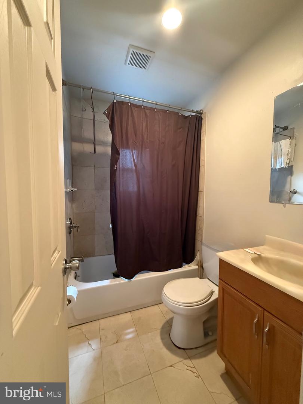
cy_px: 202
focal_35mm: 14
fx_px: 163
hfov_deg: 85.7
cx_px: 152
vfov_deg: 102.1
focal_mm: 2.22
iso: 1250
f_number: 2.2
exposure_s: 1/60
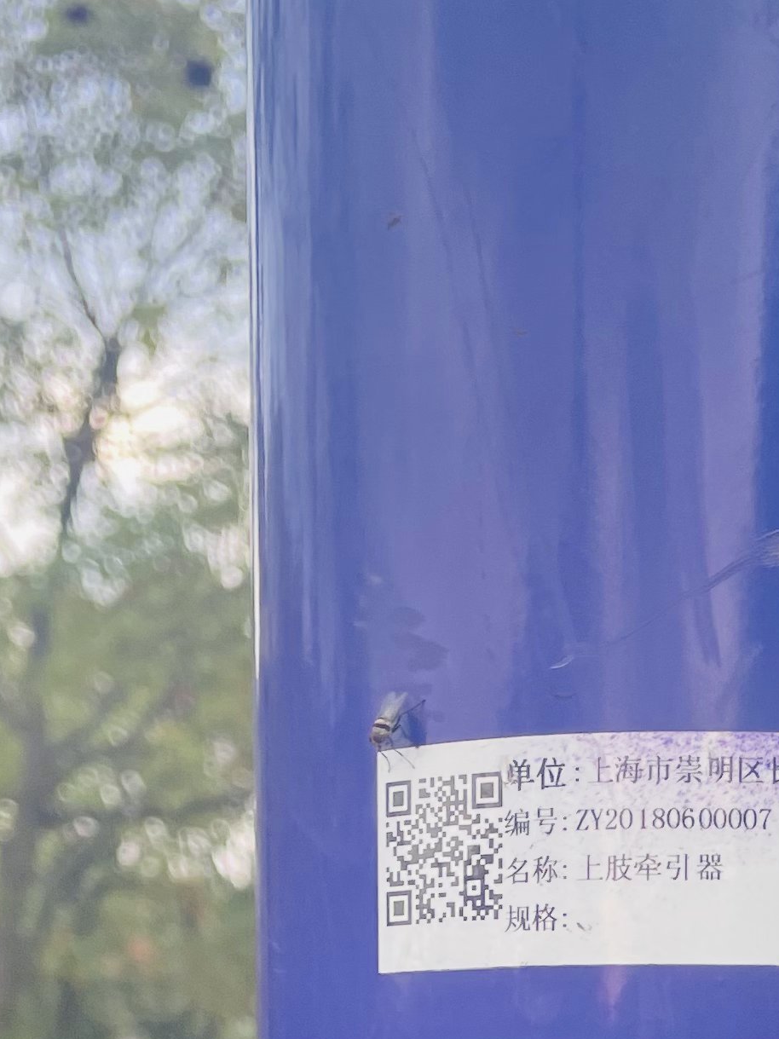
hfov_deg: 17.0
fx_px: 2581
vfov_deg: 20.3
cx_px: 661
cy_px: 1446
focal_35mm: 86
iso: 50
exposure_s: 1/121
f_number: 1.6
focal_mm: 4.2
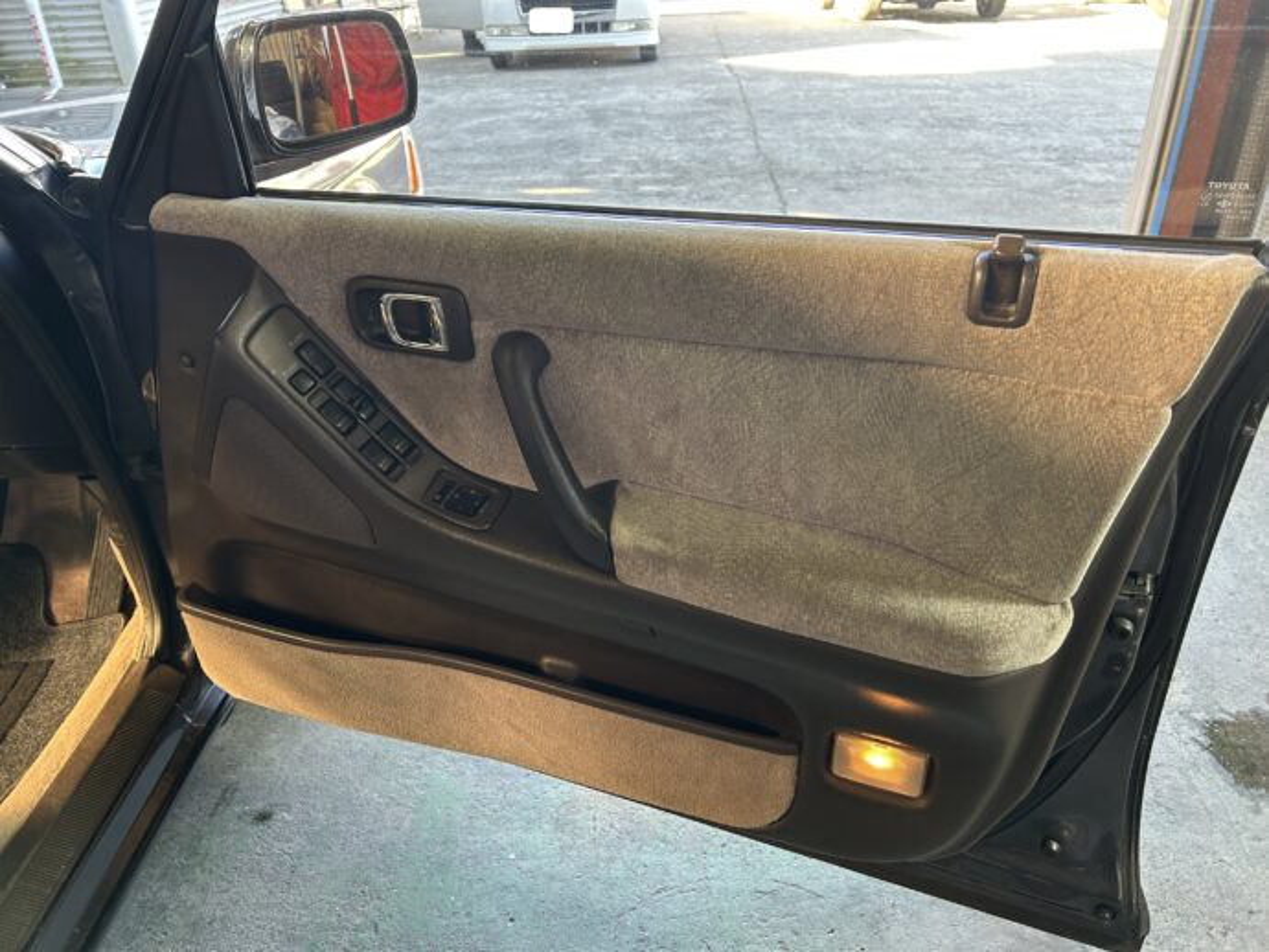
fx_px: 953
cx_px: 634
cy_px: 476
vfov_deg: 53.1
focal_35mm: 26
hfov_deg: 67.3
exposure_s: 1/60
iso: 100
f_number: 1.5
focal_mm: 5.7
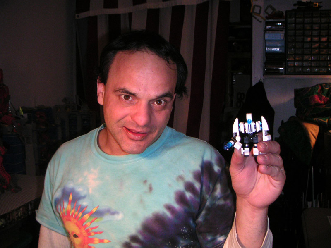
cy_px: 124
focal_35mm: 37
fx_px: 354
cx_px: 166
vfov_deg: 38.7
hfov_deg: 50.1
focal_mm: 5.7
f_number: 2.8
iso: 160
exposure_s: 1/45
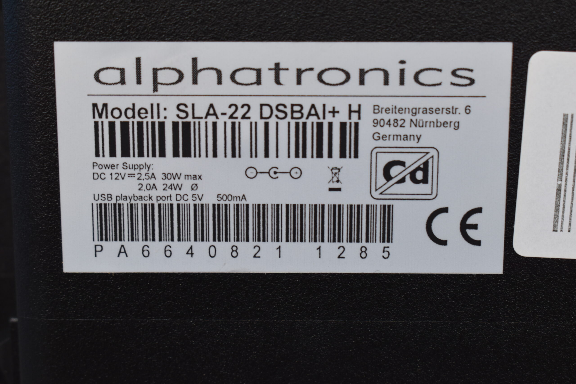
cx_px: 288
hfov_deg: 28.1
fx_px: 1152
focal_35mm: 72
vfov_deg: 18.9
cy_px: 192
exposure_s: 1/60
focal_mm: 48
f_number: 7.1
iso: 400
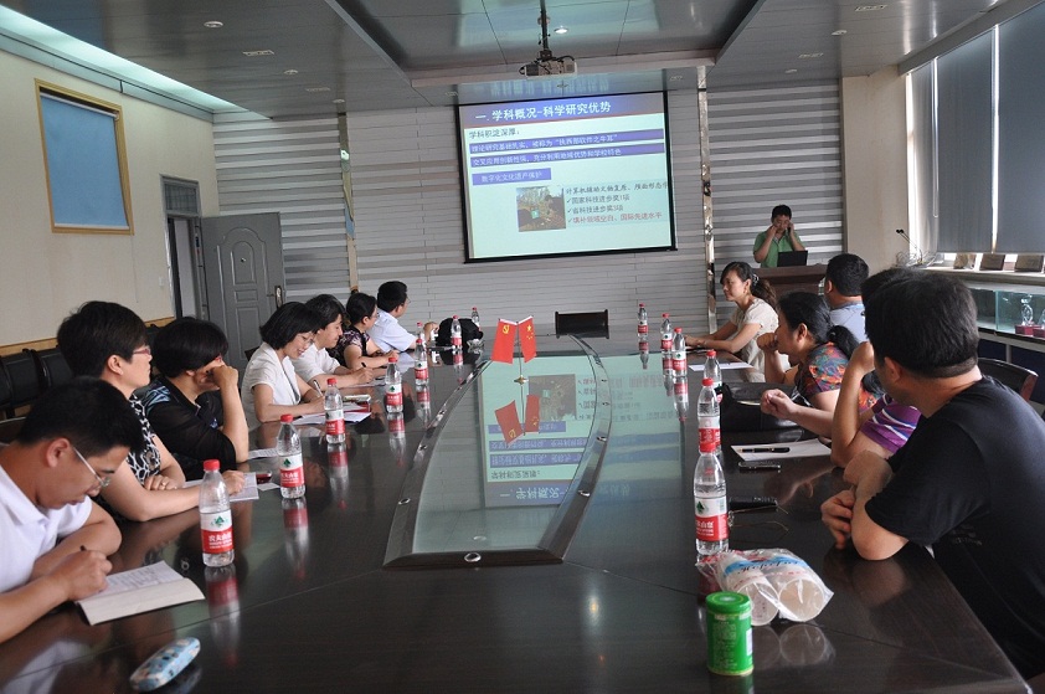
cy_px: 347
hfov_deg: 53.2
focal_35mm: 36
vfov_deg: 36.8
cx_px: 522
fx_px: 1044
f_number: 4
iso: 450
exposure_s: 1/60
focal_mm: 24
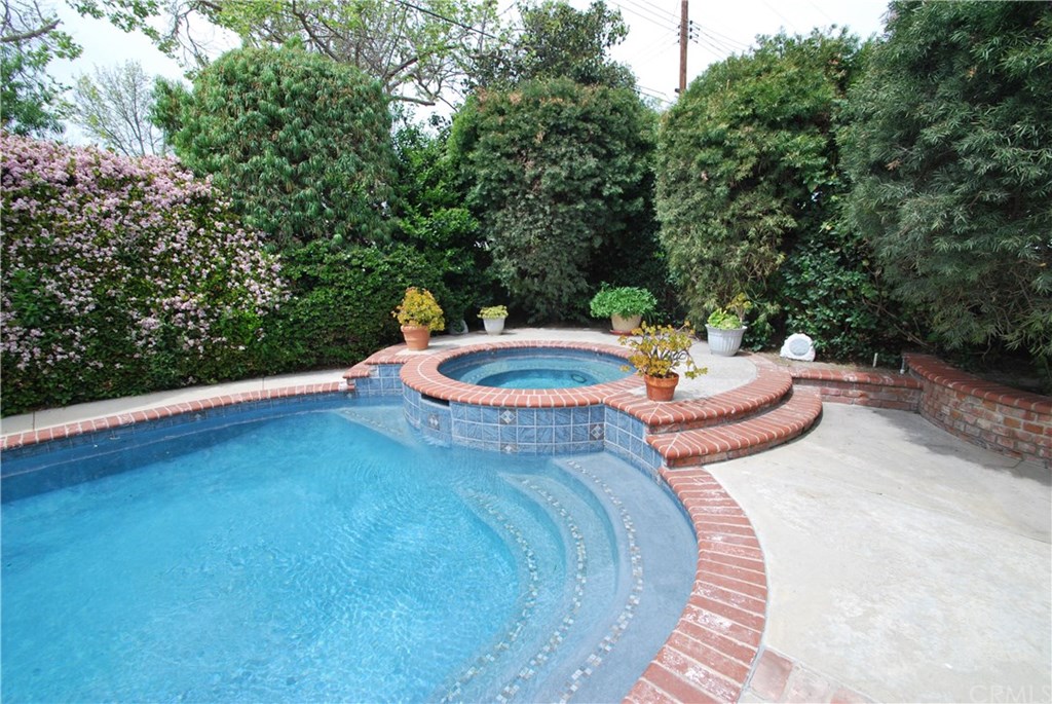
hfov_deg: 100.3
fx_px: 439
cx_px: 526
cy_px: 352
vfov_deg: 77.5
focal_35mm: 15
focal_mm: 10
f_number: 7.1
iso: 100
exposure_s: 1/200
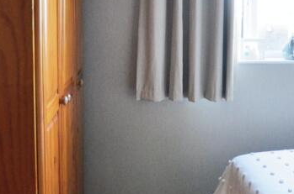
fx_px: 359
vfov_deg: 30.3
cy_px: 87
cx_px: 227
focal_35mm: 44
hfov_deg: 42.9
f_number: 3.5
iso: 800
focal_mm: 10
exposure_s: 1/50
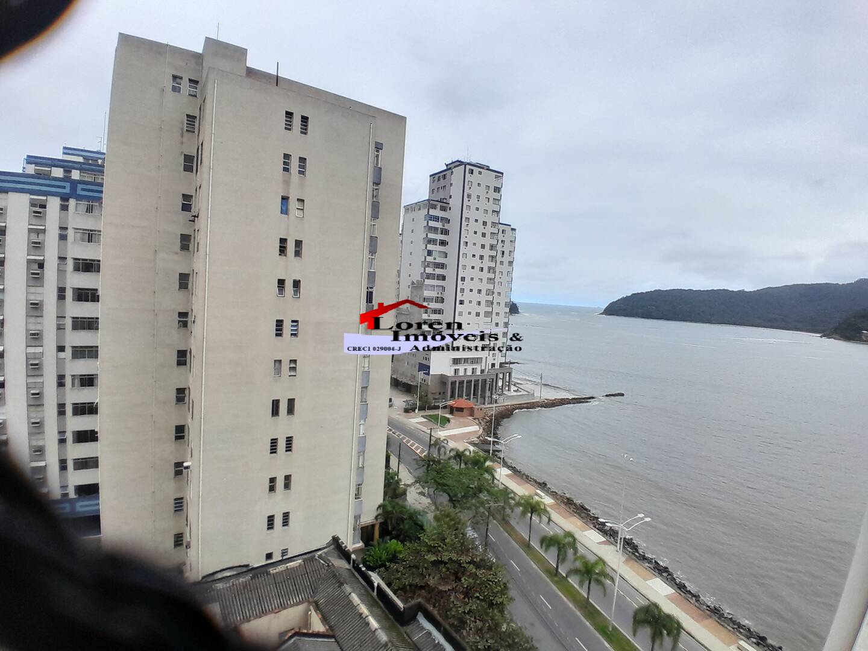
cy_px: 326
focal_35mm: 17
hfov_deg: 91.0
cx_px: 434
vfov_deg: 74.7
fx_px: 426
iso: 40
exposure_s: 1/813
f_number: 2.2
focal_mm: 1.46
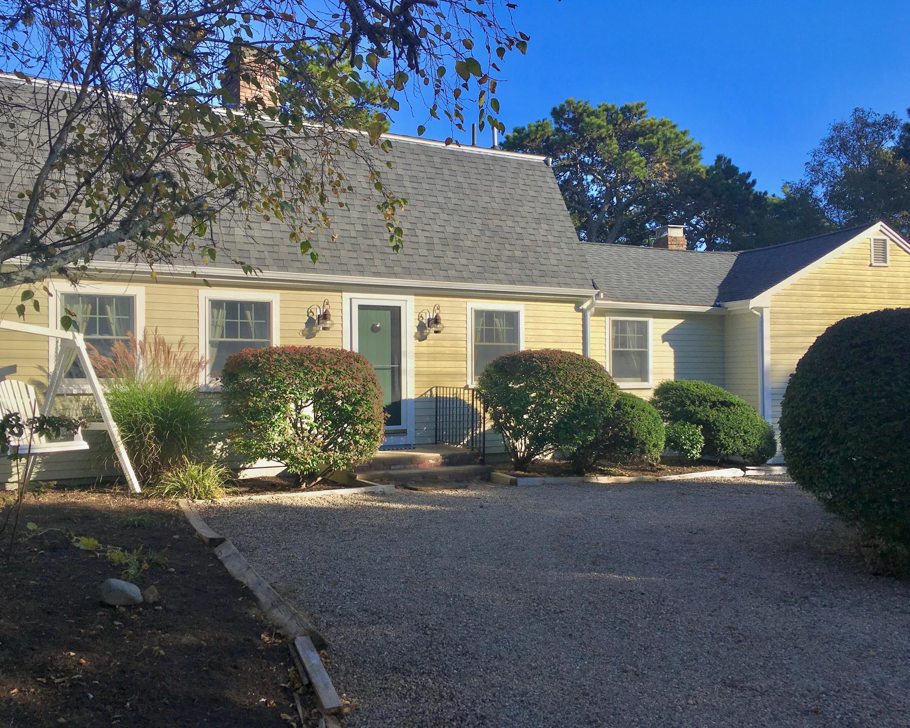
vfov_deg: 47.1
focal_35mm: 31
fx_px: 835
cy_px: 364
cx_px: 438
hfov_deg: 57.2
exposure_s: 1/1789
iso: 25
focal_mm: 4.15
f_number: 2.2
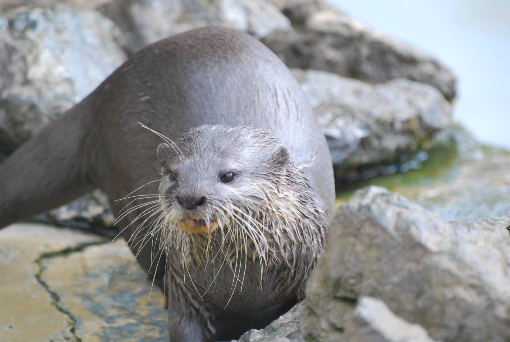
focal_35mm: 450
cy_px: 171
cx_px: 255
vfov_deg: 3.1
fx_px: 6382
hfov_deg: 4.6
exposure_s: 1/500
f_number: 5.6
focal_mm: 300
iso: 1100
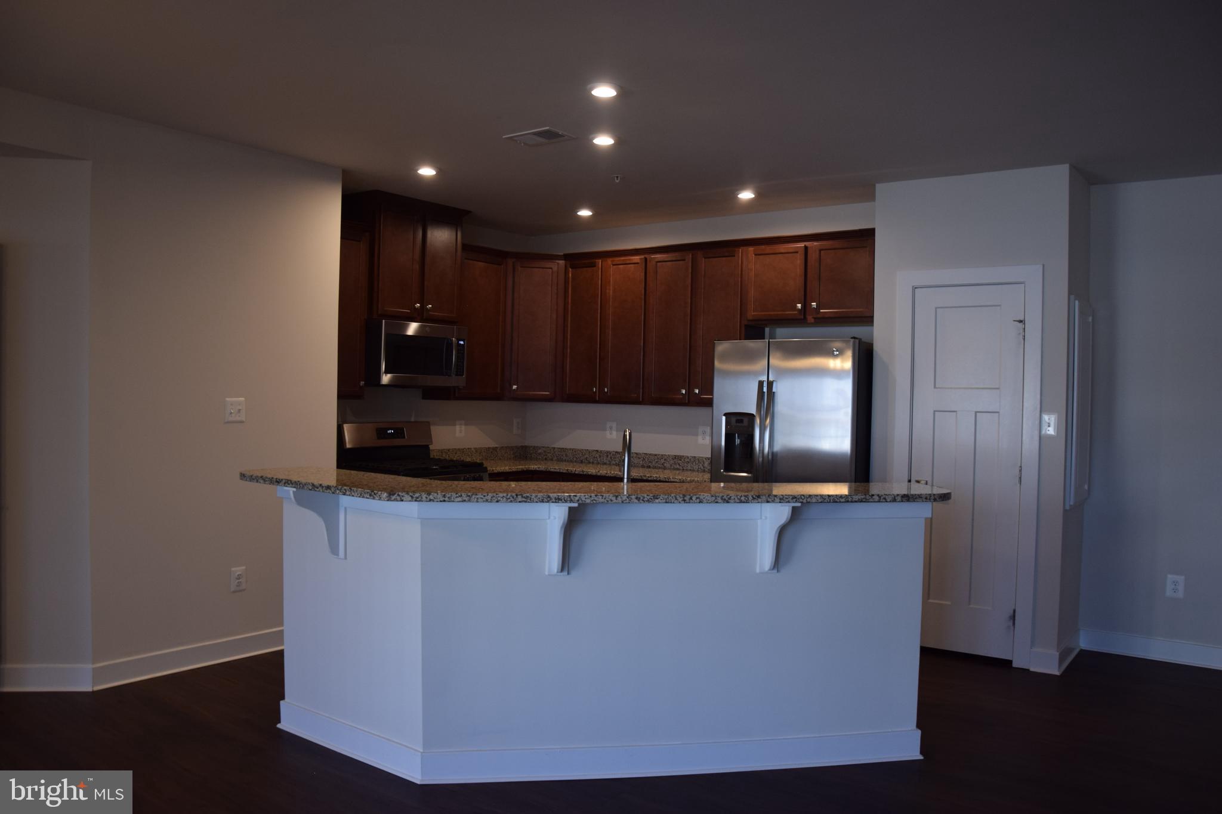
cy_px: 407
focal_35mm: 27
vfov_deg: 47.9
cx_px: 611
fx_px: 916
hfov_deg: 67.4
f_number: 4.5
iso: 400
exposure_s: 1/80
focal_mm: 18
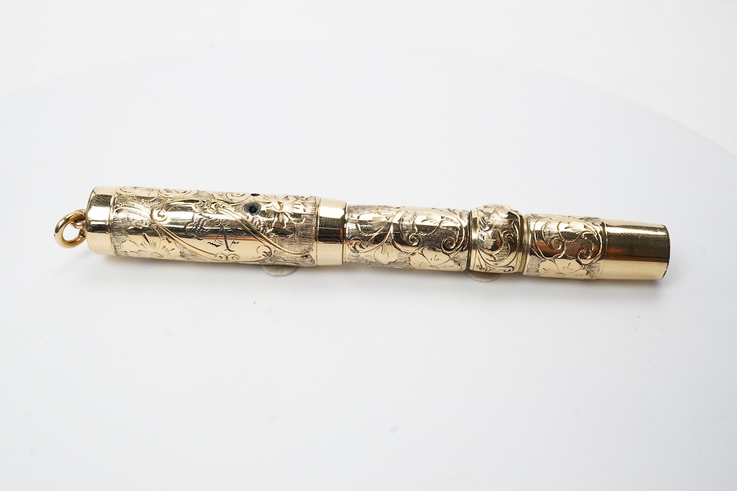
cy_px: 246
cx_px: 368
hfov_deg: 43.6
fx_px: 921
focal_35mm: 45
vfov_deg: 29.9
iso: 640
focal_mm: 30
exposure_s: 1/100
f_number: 22
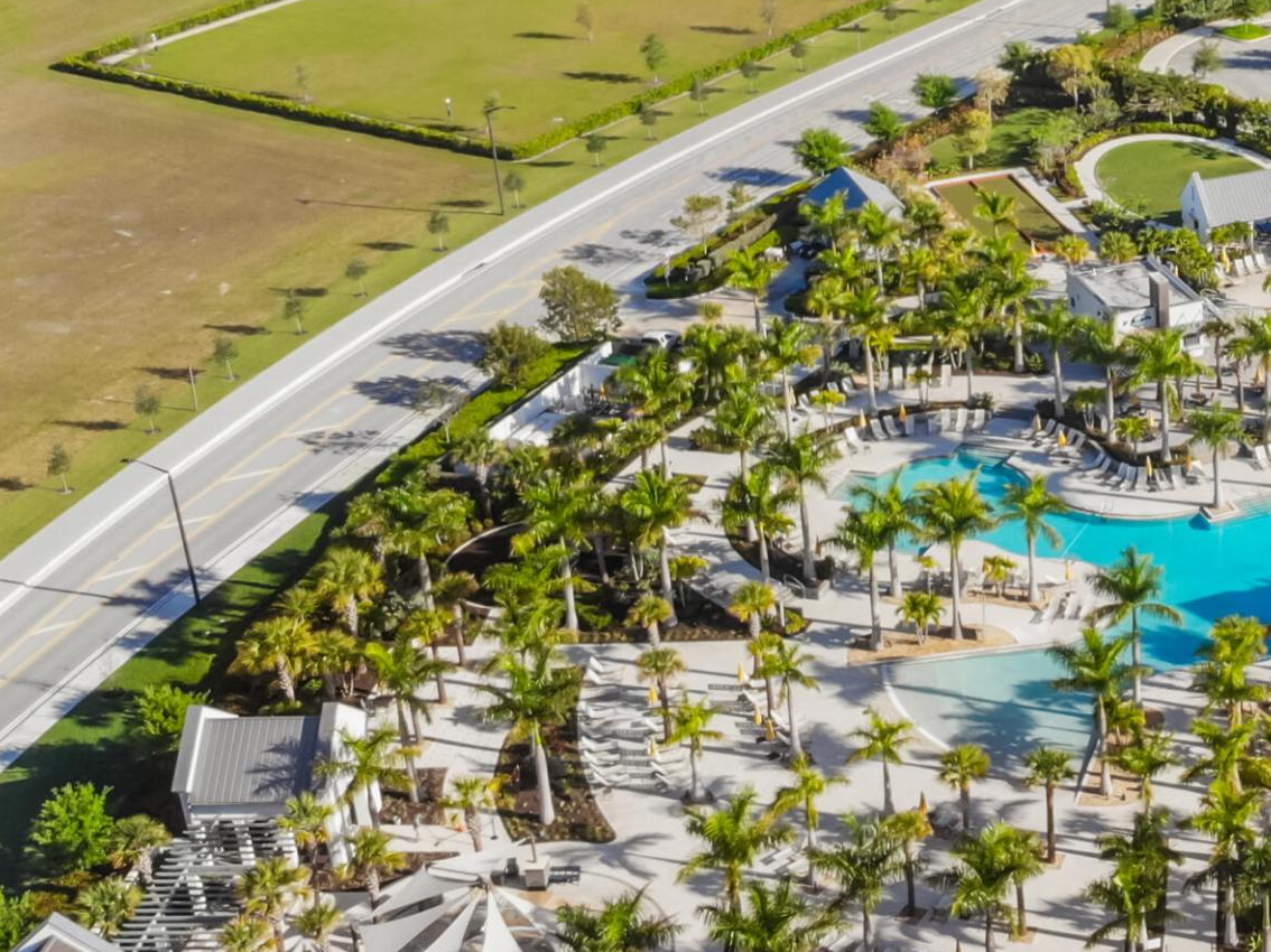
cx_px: 1274
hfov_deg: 29.6
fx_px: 2239
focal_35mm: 61
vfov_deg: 23.9
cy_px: 286
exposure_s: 1/1200
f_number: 2.8
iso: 105
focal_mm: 4.5
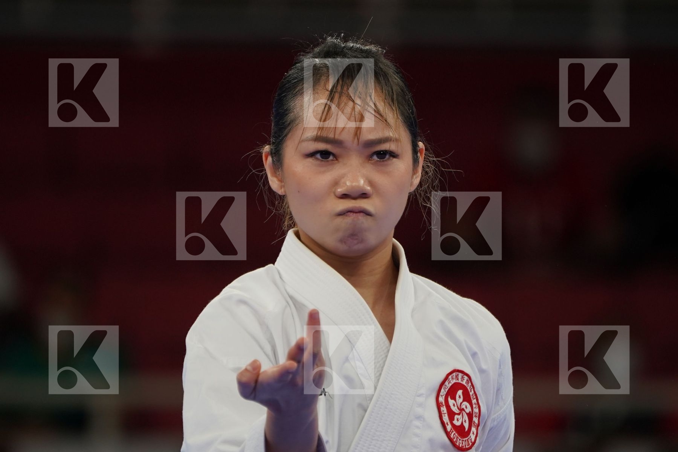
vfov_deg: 2.3
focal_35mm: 600
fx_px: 11299
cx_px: 339
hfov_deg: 3.4
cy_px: 226
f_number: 5.6
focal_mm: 400
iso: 1000
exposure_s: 1/500
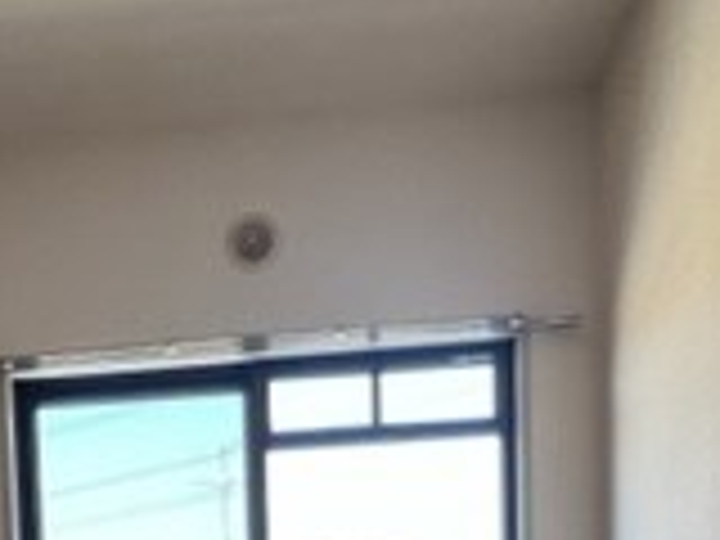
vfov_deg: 22.2
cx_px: 171
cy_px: 850
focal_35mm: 52
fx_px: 1082
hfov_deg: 35.9
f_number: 1.8
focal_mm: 1.57
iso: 40
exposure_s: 1/99
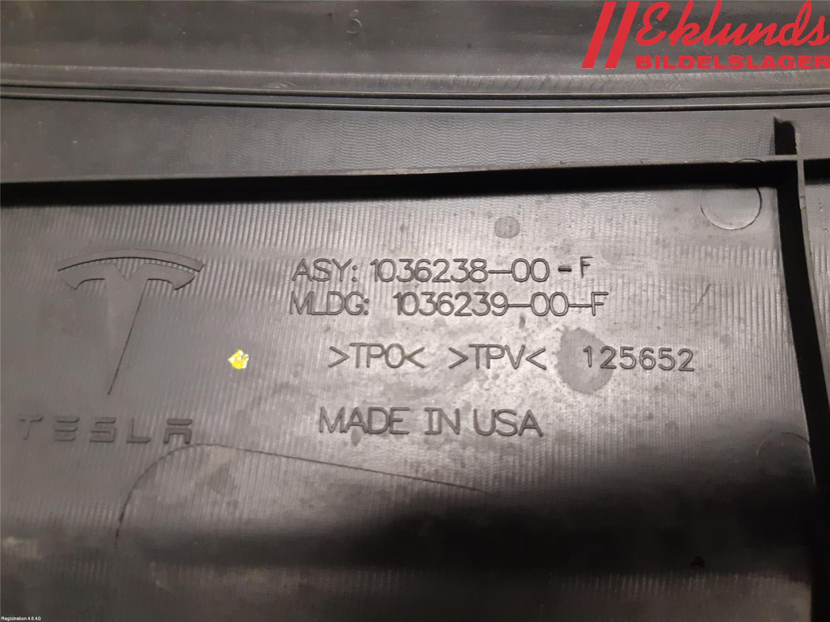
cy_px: 311
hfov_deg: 67.3
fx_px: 623
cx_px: 415
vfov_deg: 53.1
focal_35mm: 26
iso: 250
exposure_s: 1/50
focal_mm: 3.93
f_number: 1.7
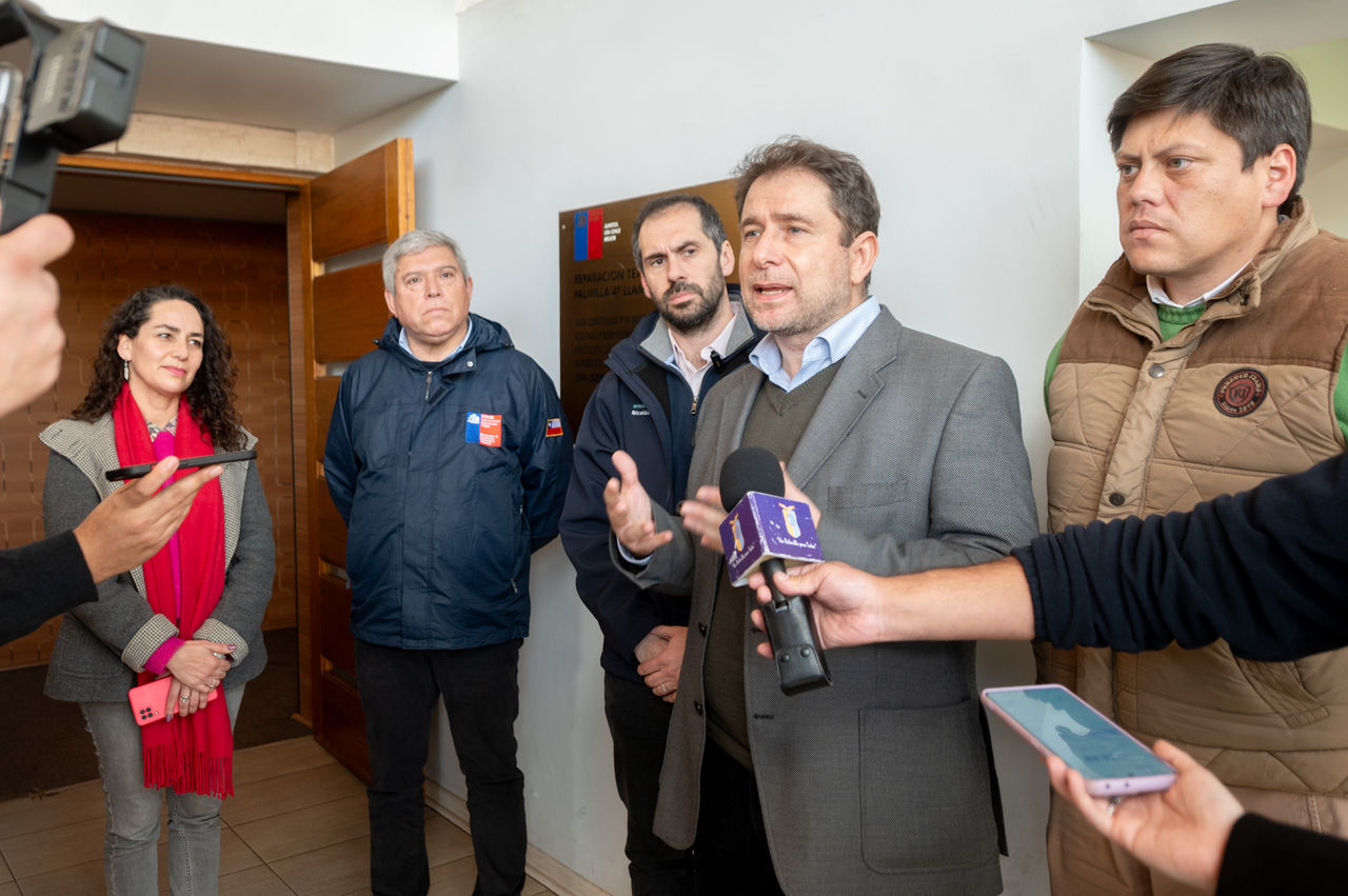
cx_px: 674
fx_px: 823
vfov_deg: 57.1
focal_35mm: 22
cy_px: 448
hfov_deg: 78.6
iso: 320
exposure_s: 1/80
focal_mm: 22
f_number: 2.8
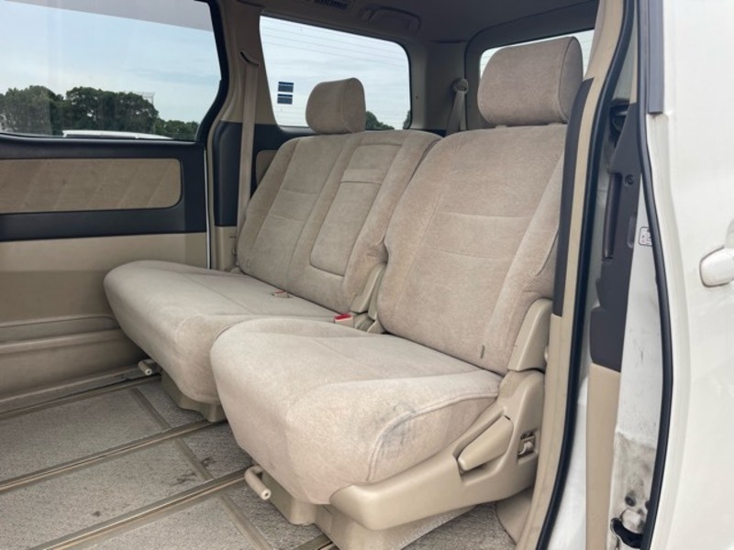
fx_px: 530
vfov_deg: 54.9
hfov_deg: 69.4
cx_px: 367
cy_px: 275
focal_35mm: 25
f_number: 1.6
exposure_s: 1/406
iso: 32
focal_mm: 5.1
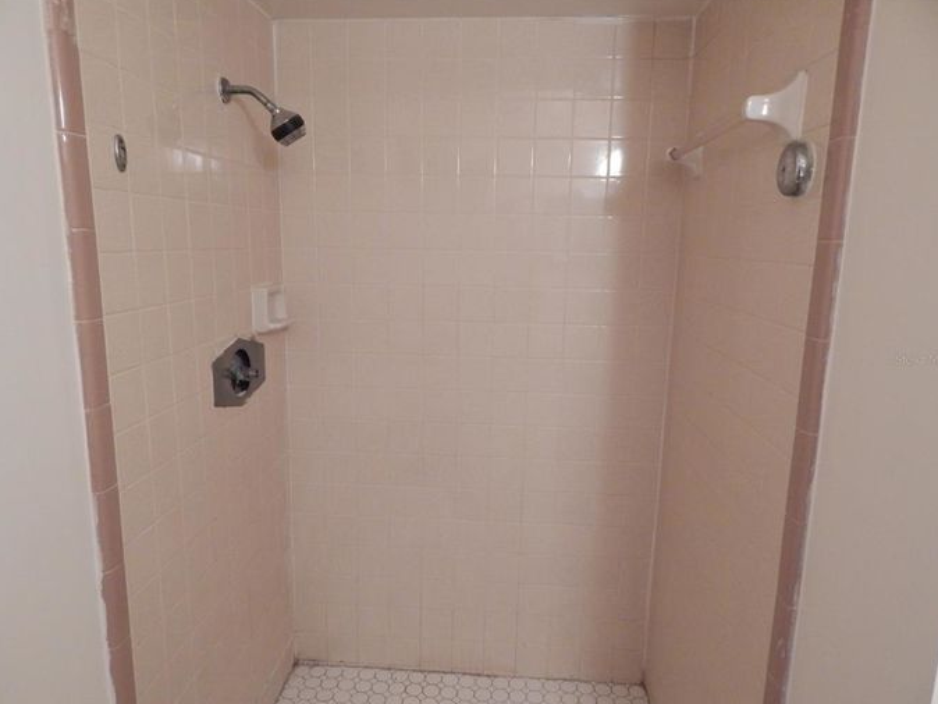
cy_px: 359
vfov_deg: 58.9
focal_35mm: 23
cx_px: 463
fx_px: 623
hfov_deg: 73.9
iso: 400
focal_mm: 4
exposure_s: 1/25
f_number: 3
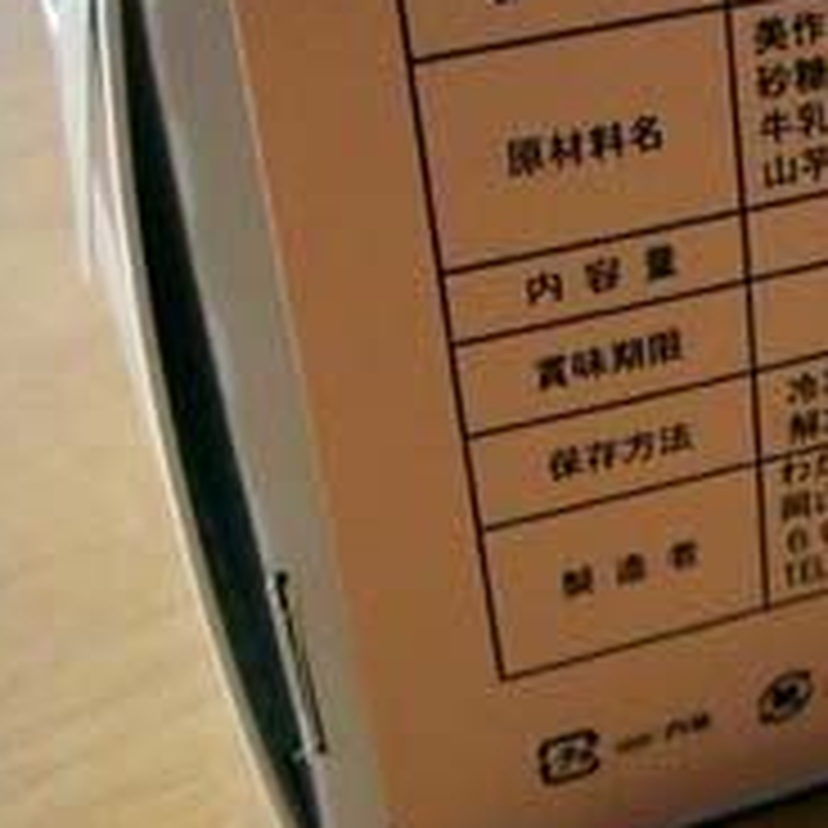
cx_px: 882
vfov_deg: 23.5
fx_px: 1976
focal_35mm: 73
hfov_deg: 22.5
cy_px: 256
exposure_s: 1/40
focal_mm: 6.2
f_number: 2.7
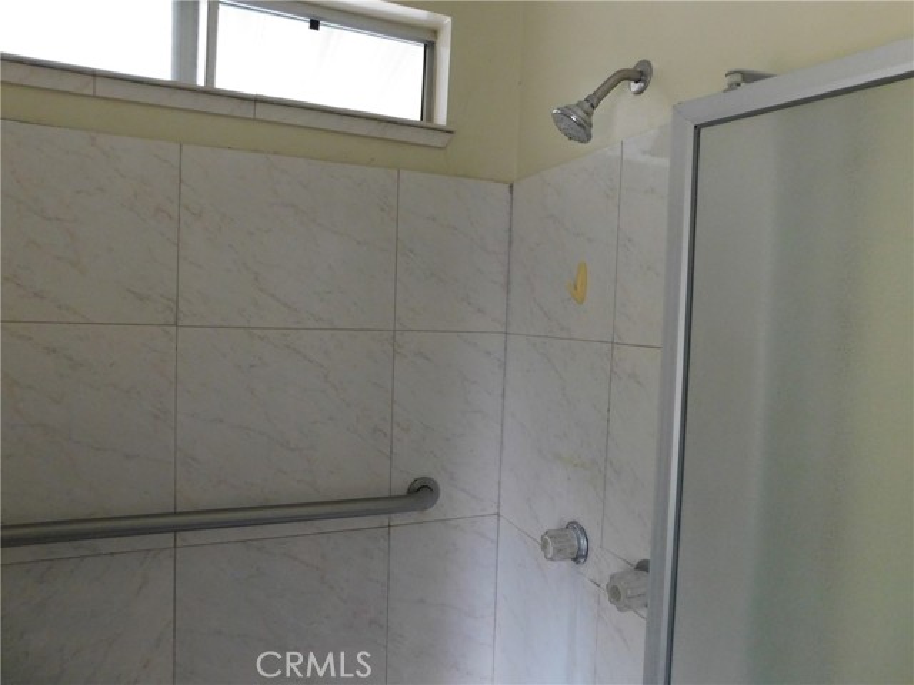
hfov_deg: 73.9
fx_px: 607
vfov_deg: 58.9
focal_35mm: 23
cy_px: 342
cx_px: 457
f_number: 3
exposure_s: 1/30
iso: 360
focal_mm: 4
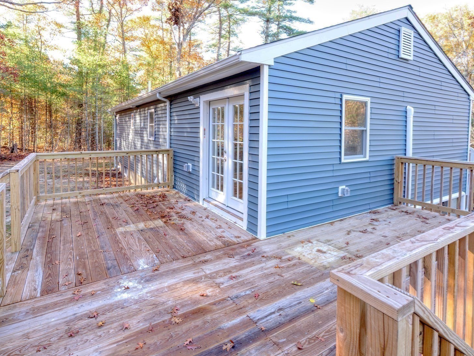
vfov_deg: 67.7
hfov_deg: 84.6
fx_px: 260
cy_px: 136
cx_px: 224
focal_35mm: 19
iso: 125
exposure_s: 1/6
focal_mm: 14
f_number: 10
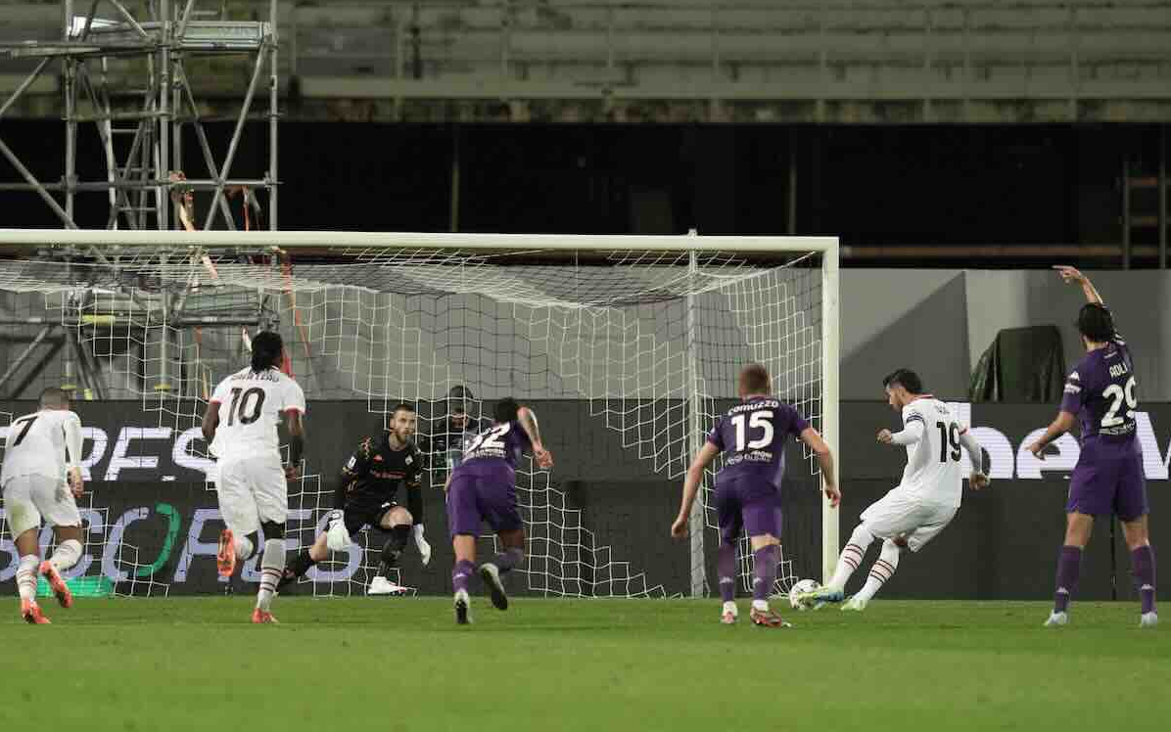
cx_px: 586
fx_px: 13055
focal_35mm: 409
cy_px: 342
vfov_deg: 3.2
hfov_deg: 5.1
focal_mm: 400
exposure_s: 1/1250
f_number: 3.5
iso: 2000
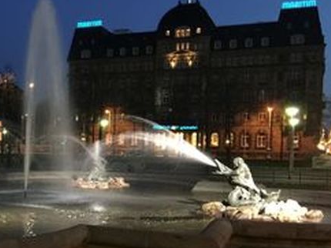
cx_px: 46
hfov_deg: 34.0
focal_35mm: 54
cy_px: 168
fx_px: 516
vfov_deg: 26.8
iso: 160
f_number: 2.2
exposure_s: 1/4
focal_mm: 4.15
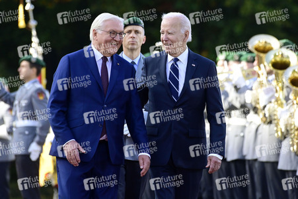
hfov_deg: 4.1
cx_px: 149
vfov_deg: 2.7
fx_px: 4136
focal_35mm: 500
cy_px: 100
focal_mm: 500
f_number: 8
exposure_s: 1/800
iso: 2000
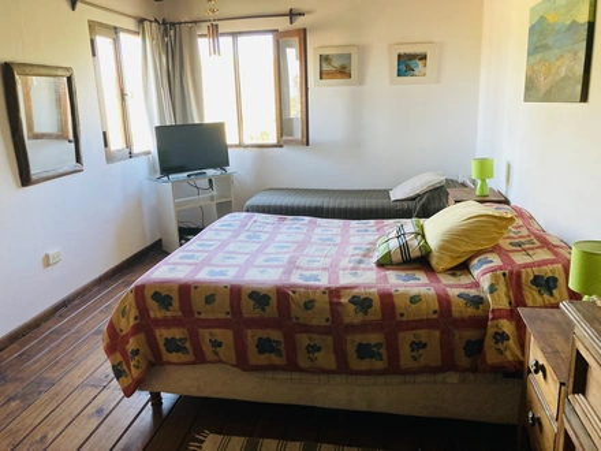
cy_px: 226
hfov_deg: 63.4
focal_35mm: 28
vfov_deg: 49.7
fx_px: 486
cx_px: 300
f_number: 1.8
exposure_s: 1/60
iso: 160
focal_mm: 3.99
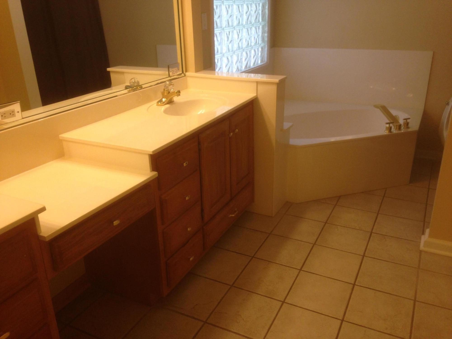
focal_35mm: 33
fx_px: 431
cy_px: 170
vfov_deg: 42.9
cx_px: 226
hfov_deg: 55.4
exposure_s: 1/20
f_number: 2.4
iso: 80
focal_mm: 4.12
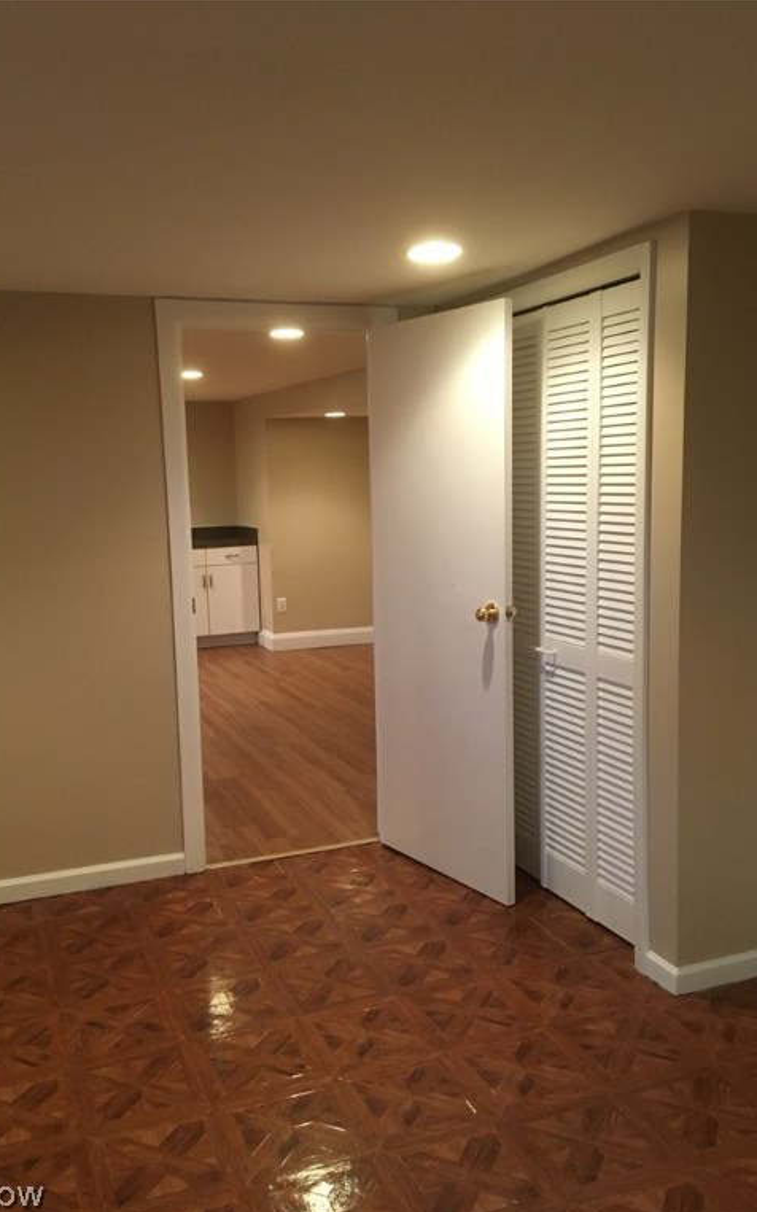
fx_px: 1024
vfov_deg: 61.2
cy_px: 609
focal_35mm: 31
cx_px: 337
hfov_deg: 40.5
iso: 200
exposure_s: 1/24
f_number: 2.2
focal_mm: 4.15
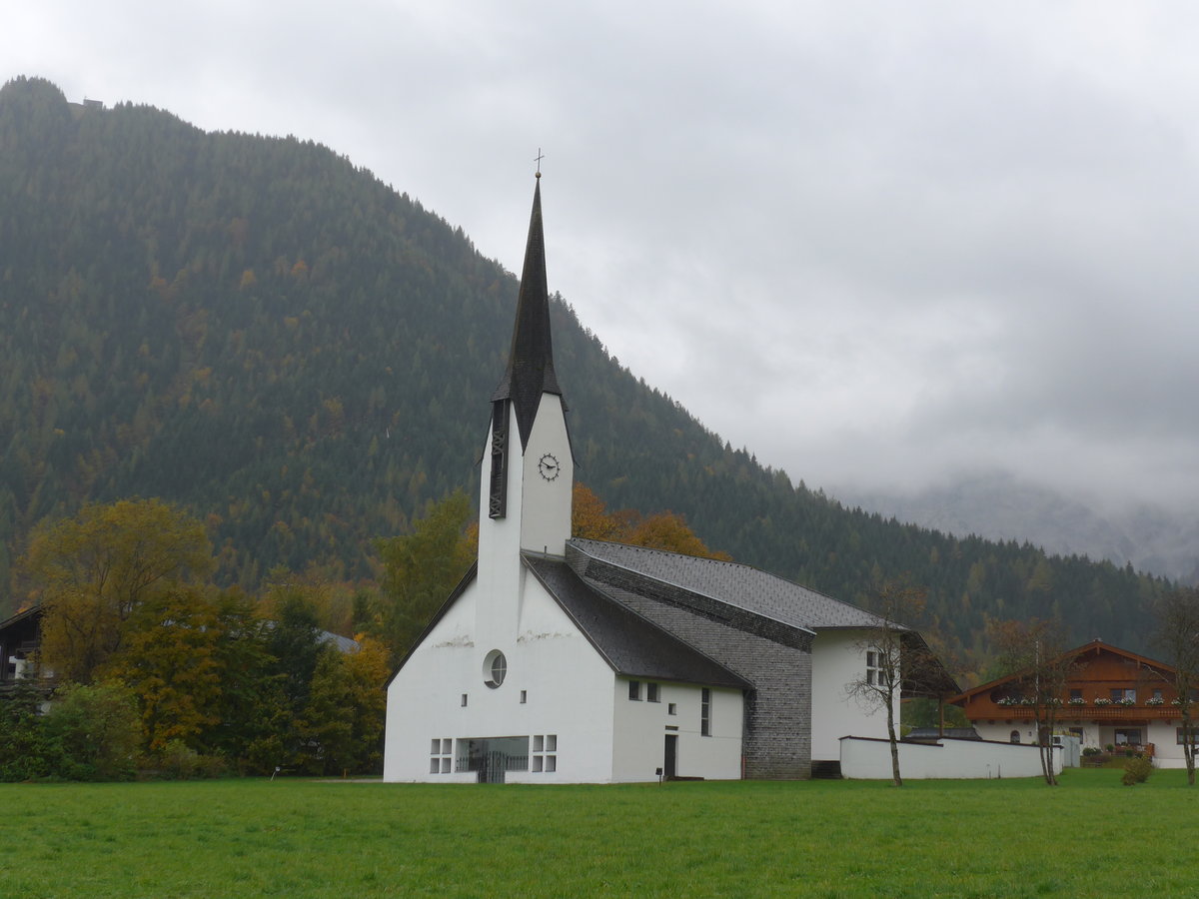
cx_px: 600
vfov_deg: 24.8
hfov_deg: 32.7
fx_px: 2044
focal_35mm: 59
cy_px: 450
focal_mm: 12
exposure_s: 1/200
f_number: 3.5
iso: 80
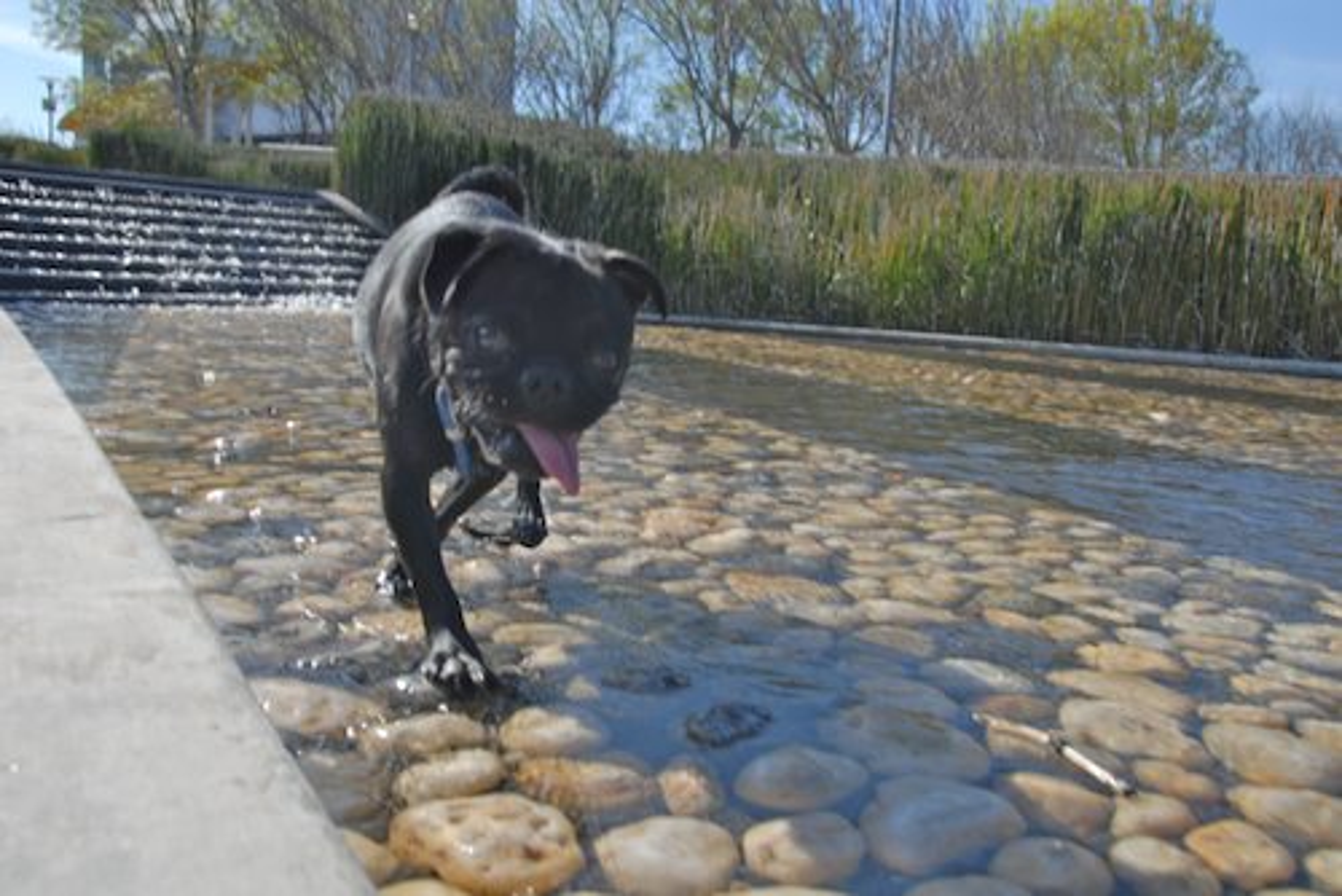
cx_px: 671
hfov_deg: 57.2
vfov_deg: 40.0
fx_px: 1231
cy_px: 448
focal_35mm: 33
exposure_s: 1/200
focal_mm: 22
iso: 100
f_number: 8
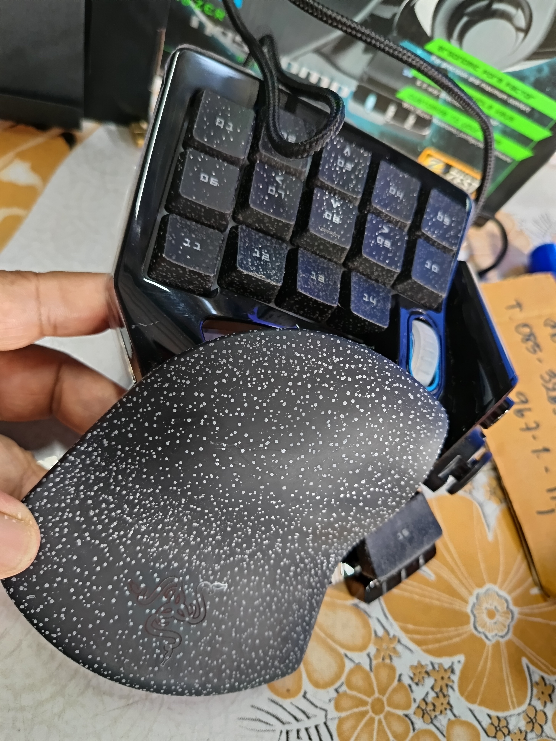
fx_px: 514
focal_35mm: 24
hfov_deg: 56.8
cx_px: 278
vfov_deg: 71.6
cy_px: 370
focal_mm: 5.31
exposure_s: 1/25
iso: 963
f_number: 1.7
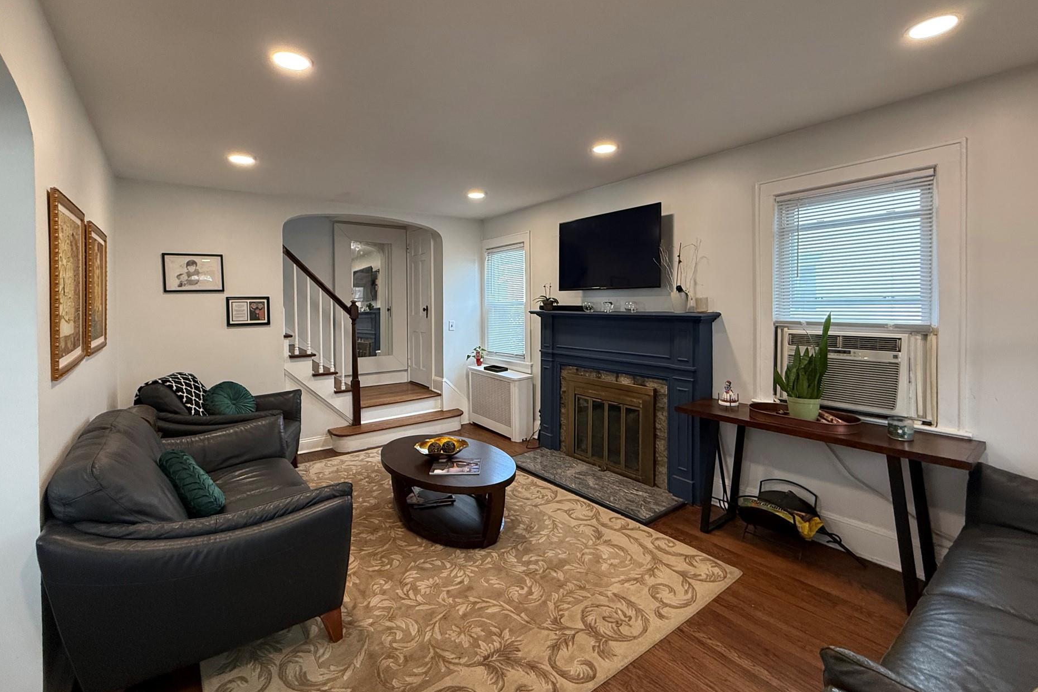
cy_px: 310
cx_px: 513
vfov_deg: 73.5
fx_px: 461
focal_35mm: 16
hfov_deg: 96.7
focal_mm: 2.22
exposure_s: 1/120
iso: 320
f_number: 2.2
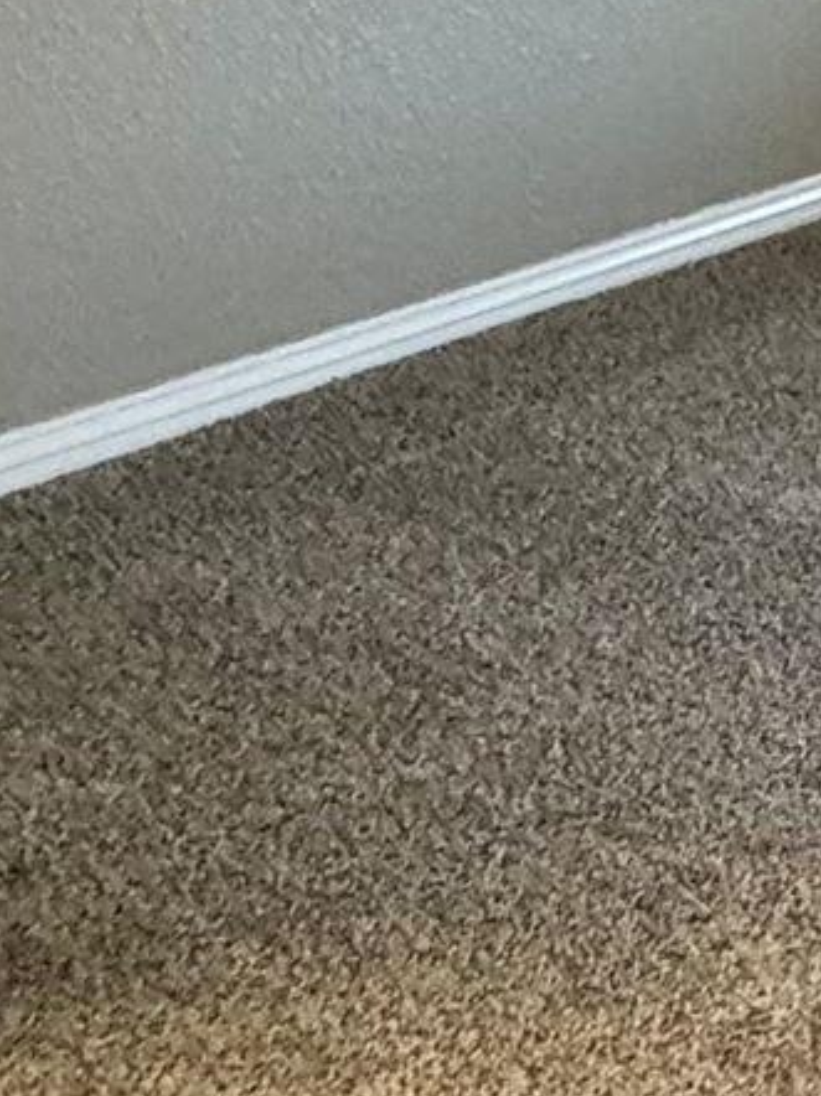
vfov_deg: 23.4
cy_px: -350
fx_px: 2311
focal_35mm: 73
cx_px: 1657
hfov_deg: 15.8
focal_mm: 2.22
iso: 500
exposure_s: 1/60
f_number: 2.2
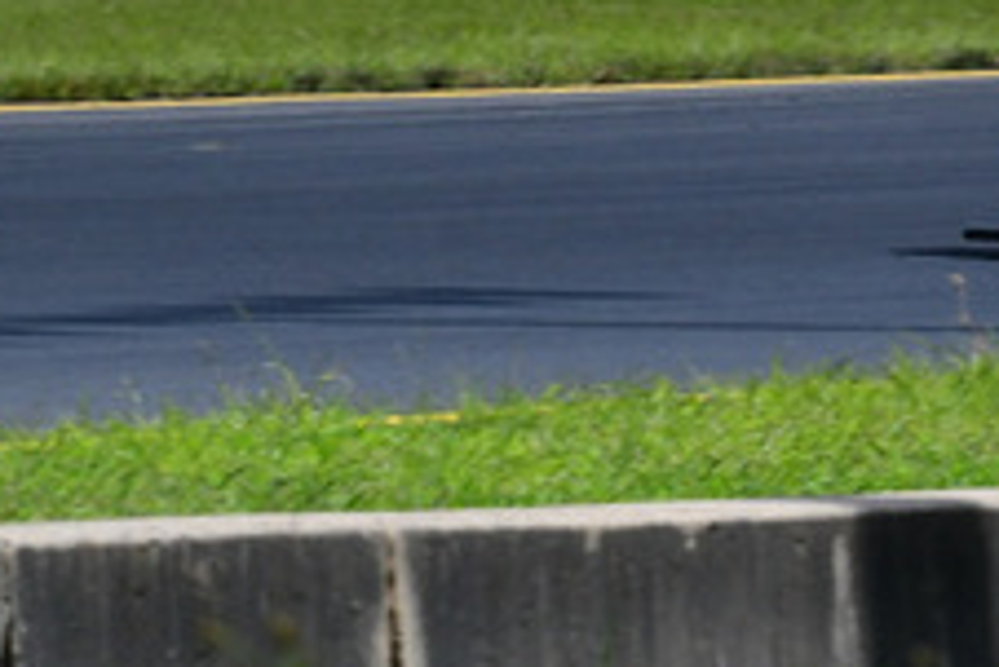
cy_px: -243
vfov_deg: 1.3
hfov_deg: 1.9
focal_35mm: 1060
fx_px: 29433
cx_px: 1348
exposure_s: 1/640
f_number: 11
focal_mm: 200
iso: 400
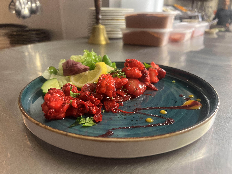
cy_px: 87
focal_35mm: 26
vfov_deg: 53.1
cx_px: 116
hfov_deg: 67.3
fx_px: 174
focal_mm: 5.7
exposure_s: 1/50
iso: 250
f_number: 1.5
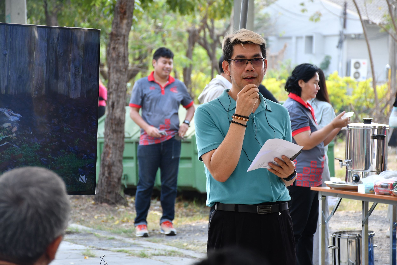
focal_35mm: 142
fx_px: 1566
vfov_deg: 9.7
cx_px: 198
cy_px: 132
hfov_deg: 14.4
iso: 640
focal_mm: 95
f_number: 5.3
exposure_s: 1/500
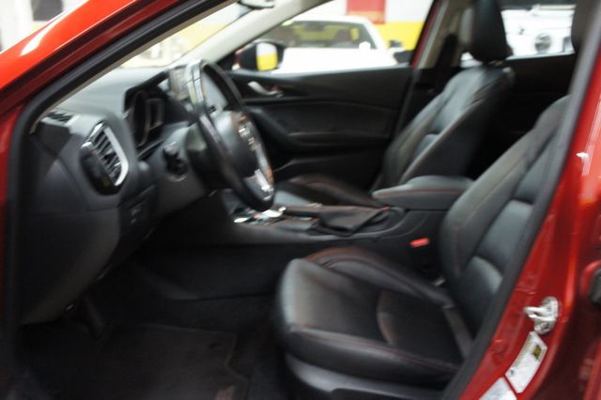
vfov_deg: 43.6
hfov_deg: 62.0
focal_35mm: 30
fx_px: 501
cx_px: 300
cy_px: 200
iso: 1250
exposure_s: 1/30
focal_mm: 20
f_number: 4
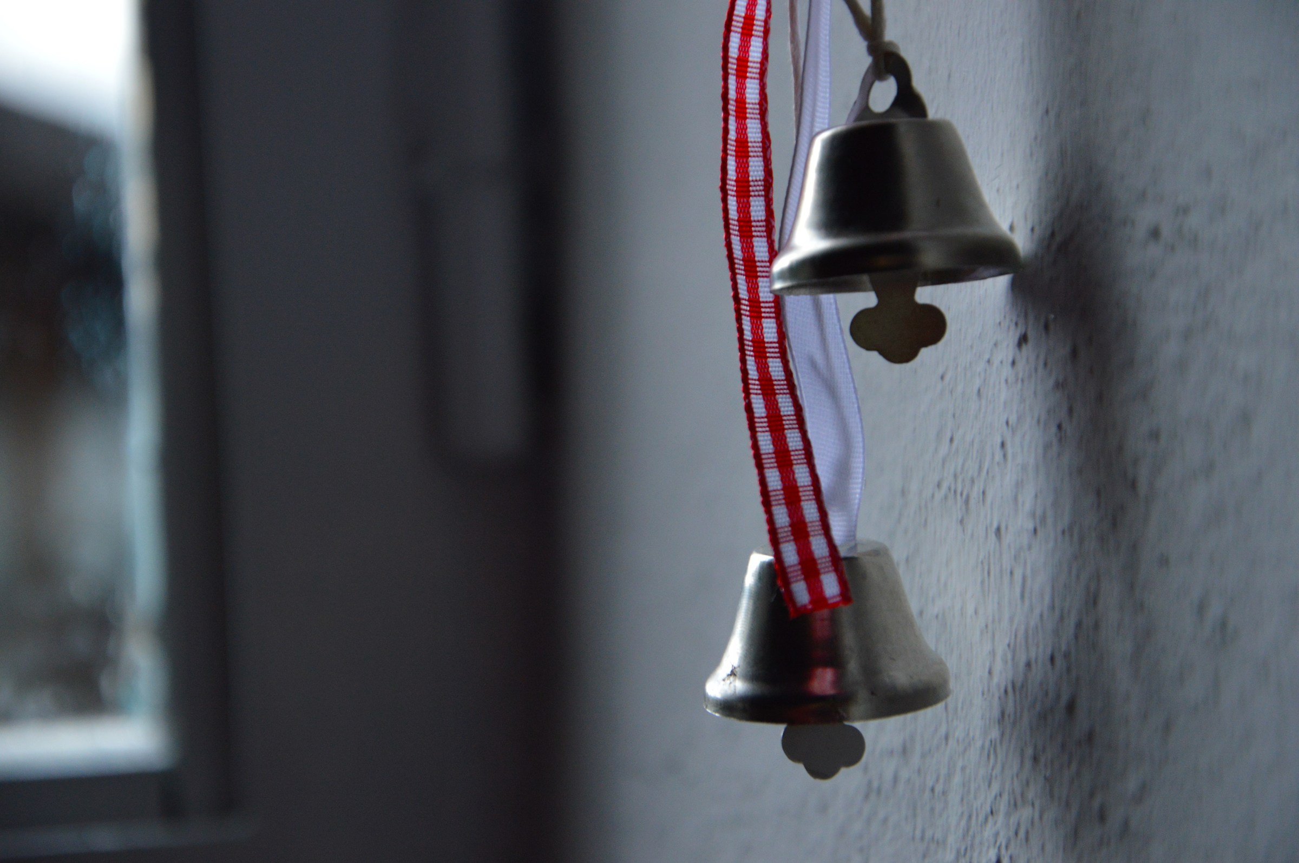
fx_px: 5677
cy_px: 432
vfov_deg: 8.7
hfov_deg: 13.1
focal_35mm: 158
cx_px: 650
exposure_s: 1/100
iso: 800
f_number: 5.6
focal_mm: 105
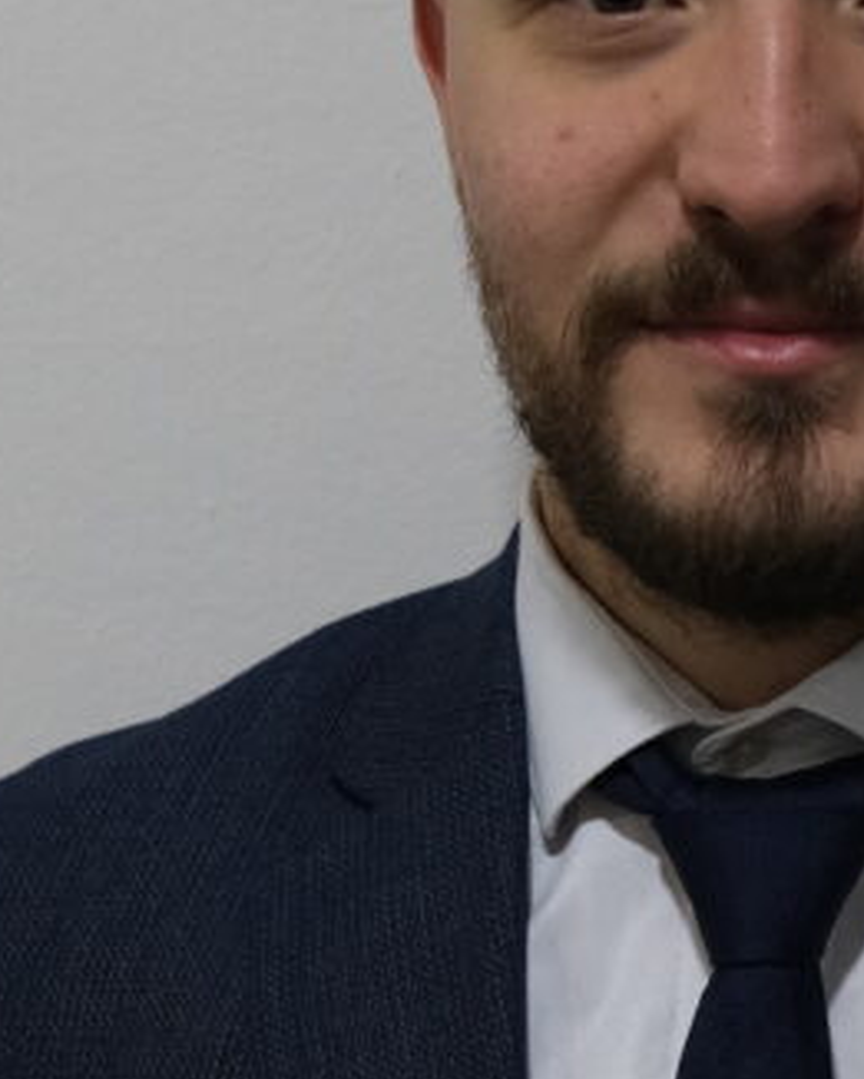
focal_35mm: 114
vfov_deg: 16.8
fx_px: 3642
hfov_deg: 13.4
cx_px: 851
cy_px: 417
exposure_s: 1/30
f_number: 4.5
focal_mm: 22.3
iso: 1600
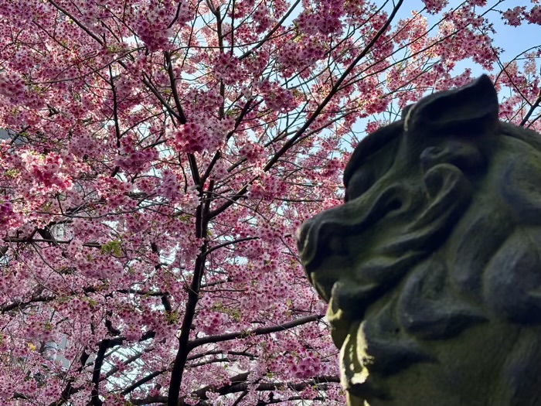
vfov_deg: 28.0
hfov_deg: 36.8
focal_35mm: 52
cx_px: 270
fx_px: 813
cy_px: 203
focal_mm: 5.96
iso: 32
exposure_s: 1/351
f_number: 1.6
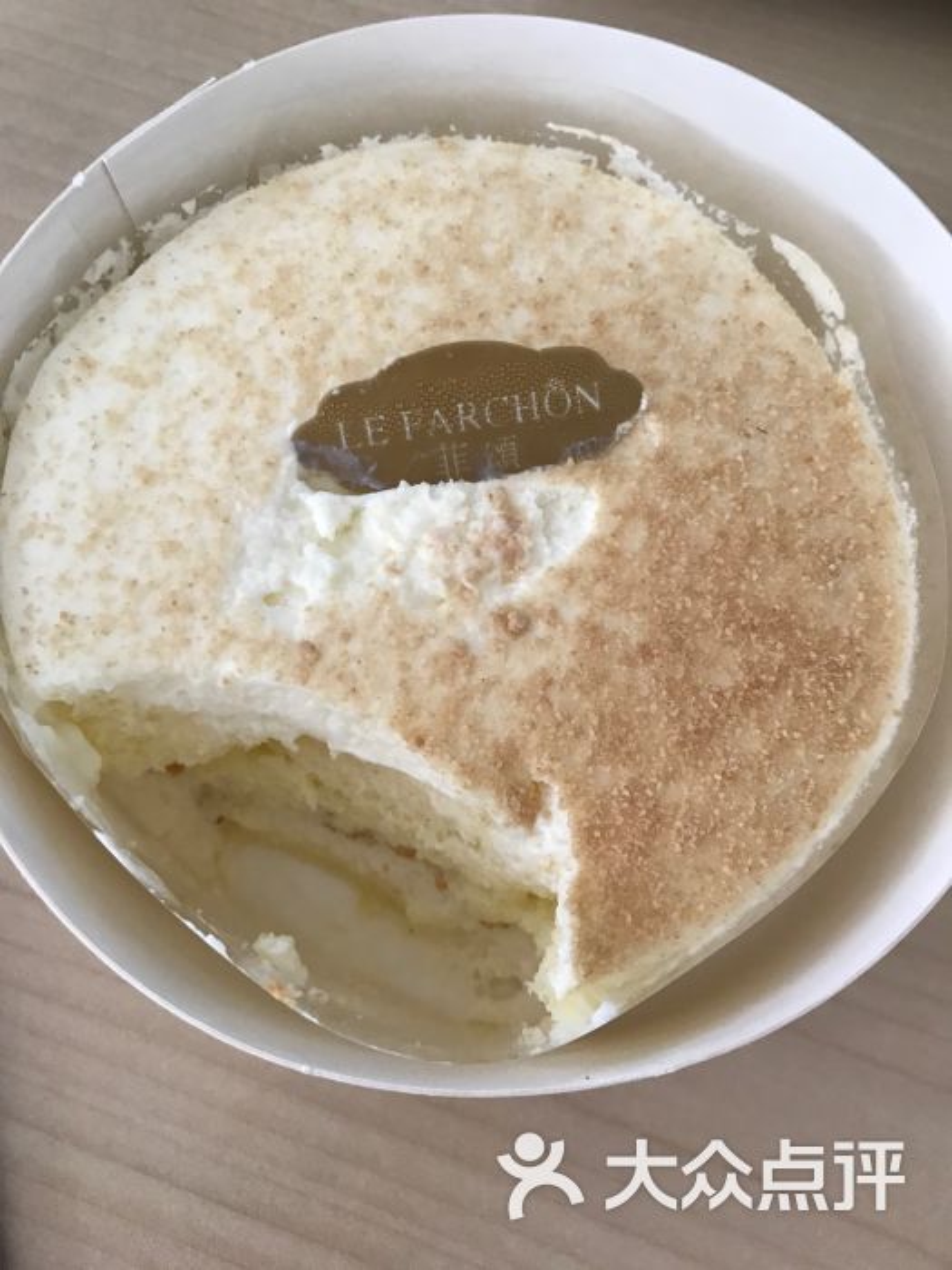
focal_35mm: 28
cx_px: 476
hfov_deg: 49.7
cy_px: 635
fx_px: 1027
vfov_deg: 63.4
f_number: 1.8
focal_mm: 3.99
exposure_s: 1/33
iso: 40
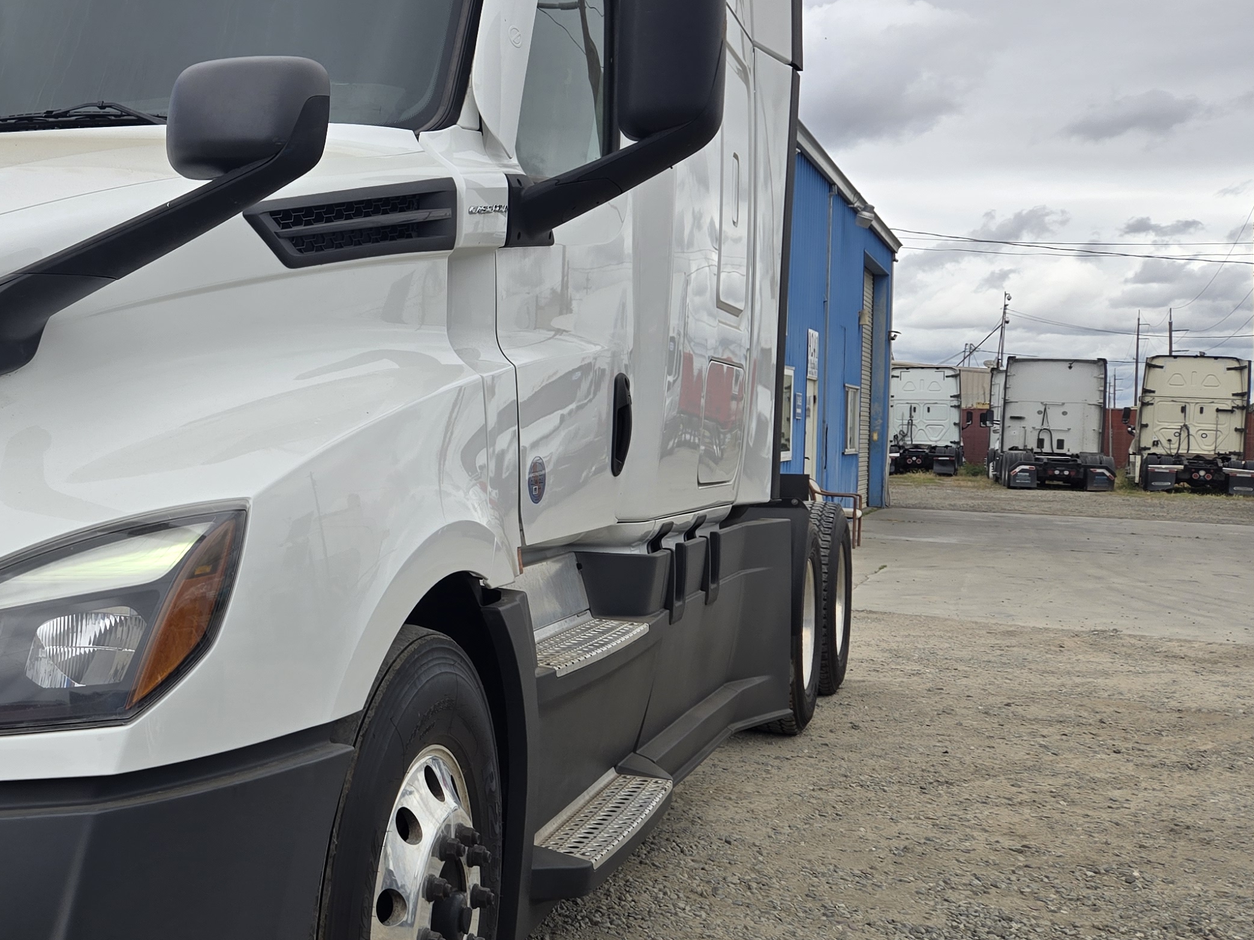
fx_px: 1594
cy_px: 456
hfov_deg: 39.3
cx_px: 82
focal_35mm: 44
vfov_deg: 32.9
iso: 25
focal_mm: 5.4
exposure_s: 1/1493
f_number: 1.8
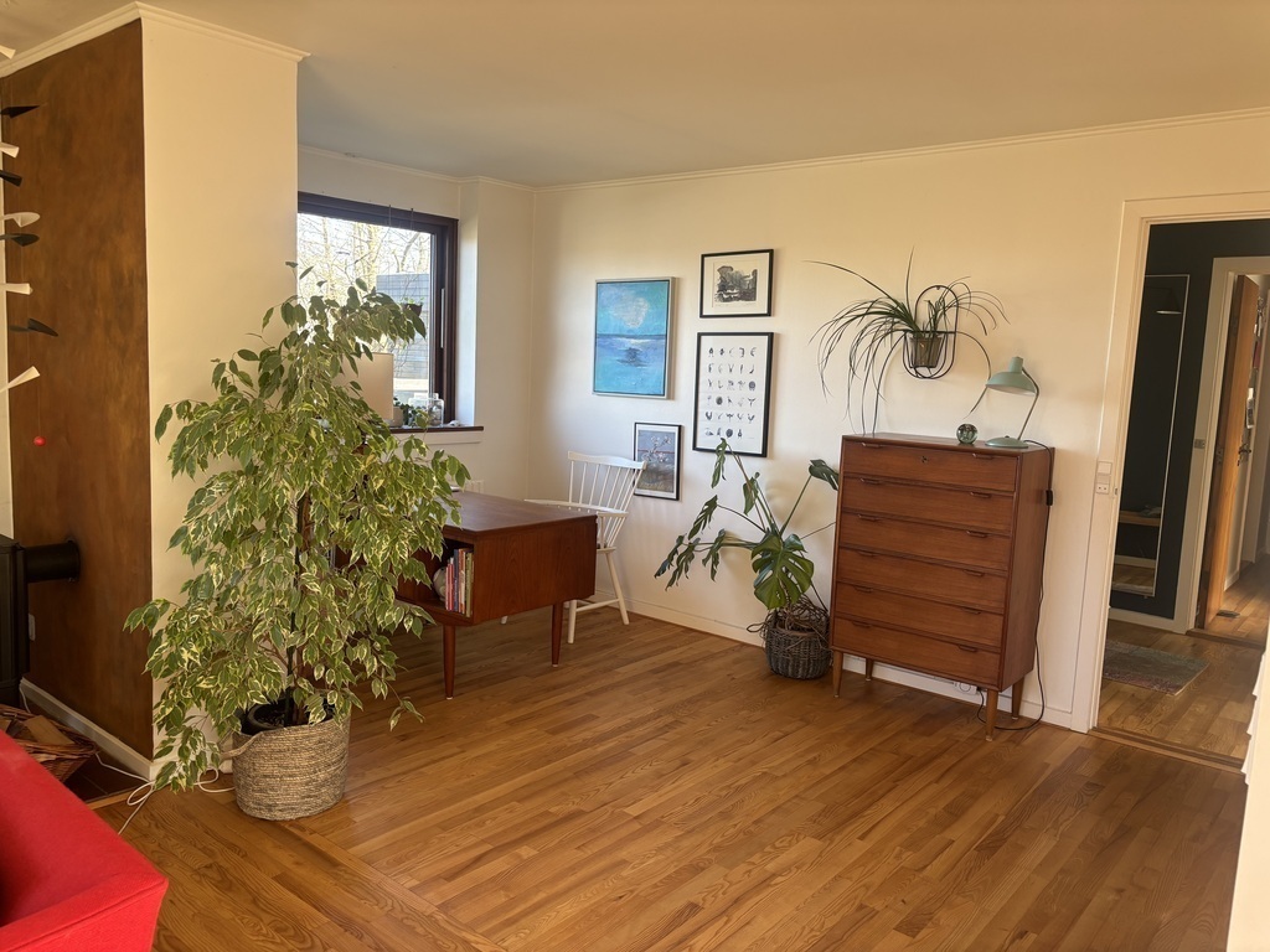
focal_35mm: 26
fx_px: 954
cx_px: 635
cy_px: 476
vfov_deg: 53.1
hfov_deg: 67.3
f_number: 1.6
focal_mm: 5.96
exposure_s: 1/121
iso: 80
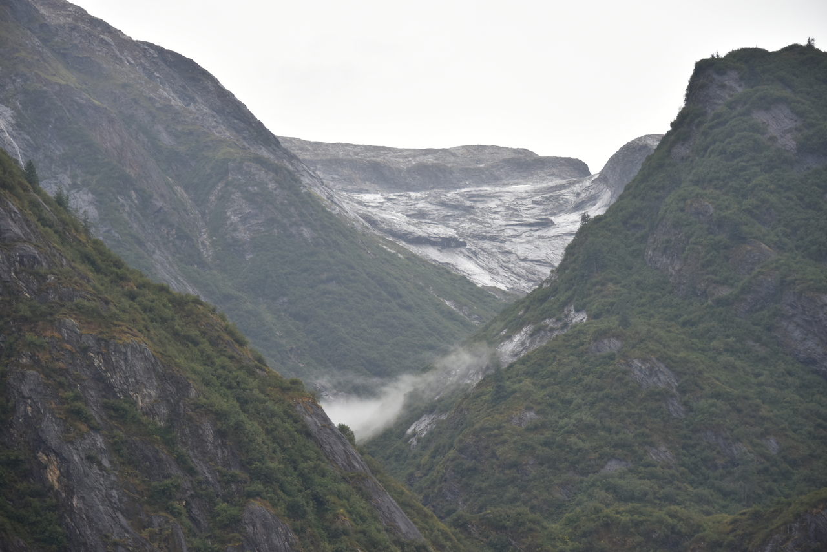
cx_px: 414
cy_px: 276
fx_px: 2803
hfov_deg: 16.8
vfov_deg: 11.2
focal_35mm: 122
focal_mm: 122
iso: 400
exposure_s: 1/250
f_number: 5.6
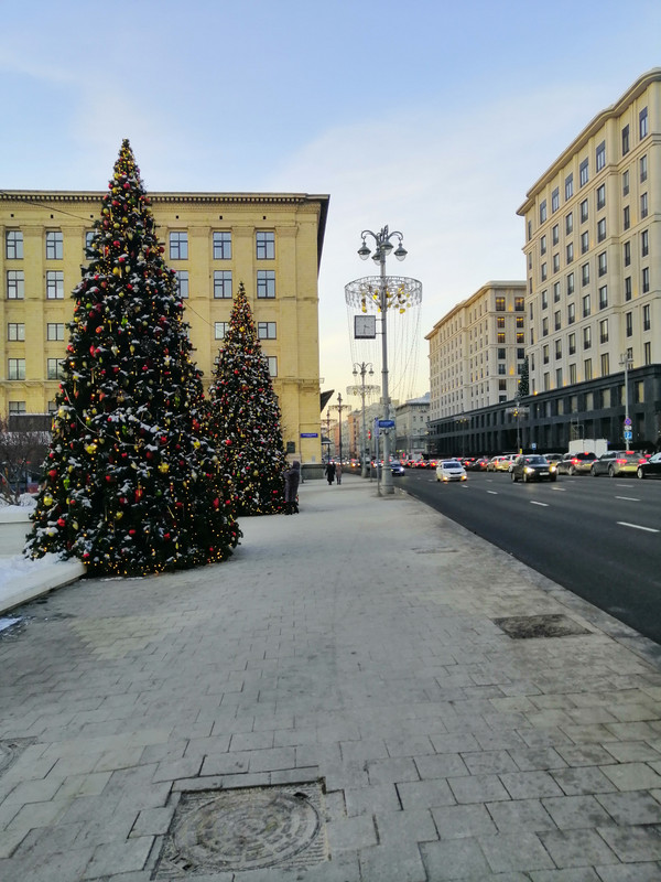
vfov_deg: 67.3
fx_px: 662
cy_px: 441
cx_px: 330
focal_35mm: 26
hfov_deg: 53.1
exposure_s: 1/90
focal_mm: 3.96
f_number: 1.8
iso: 50
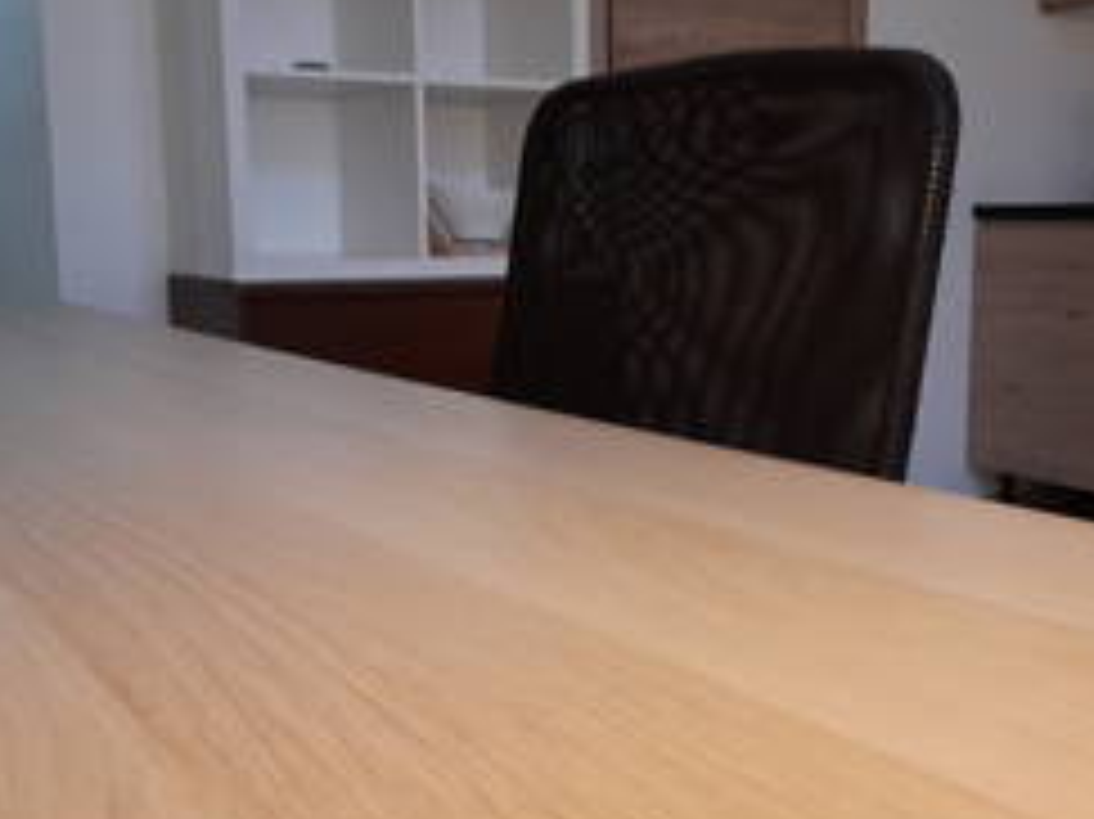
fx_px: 1169
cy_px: 302
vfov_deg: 38.4
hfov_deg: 49.9
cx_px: 653
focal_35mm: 37
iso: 200
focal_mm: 4.6
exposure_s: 1/50
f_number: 2
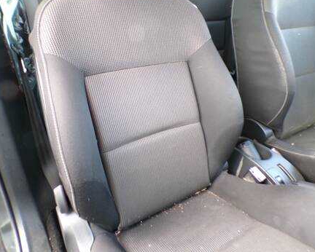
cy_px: 122
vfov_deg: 55.0
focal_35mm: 26
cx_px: 149
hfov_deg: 66.0
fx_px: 243
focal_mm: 4.3
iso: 162
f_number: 3
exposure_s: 1/34
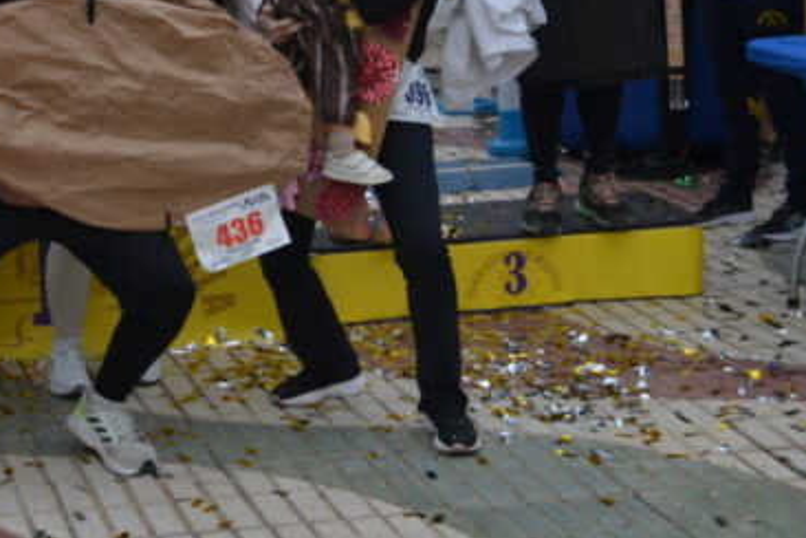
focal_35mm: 96
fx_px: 2158
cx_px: 15
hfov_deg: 20.5
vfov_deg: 13.8
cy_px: -121
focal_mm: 23
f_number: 4.5
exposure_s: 1/1000
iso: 400
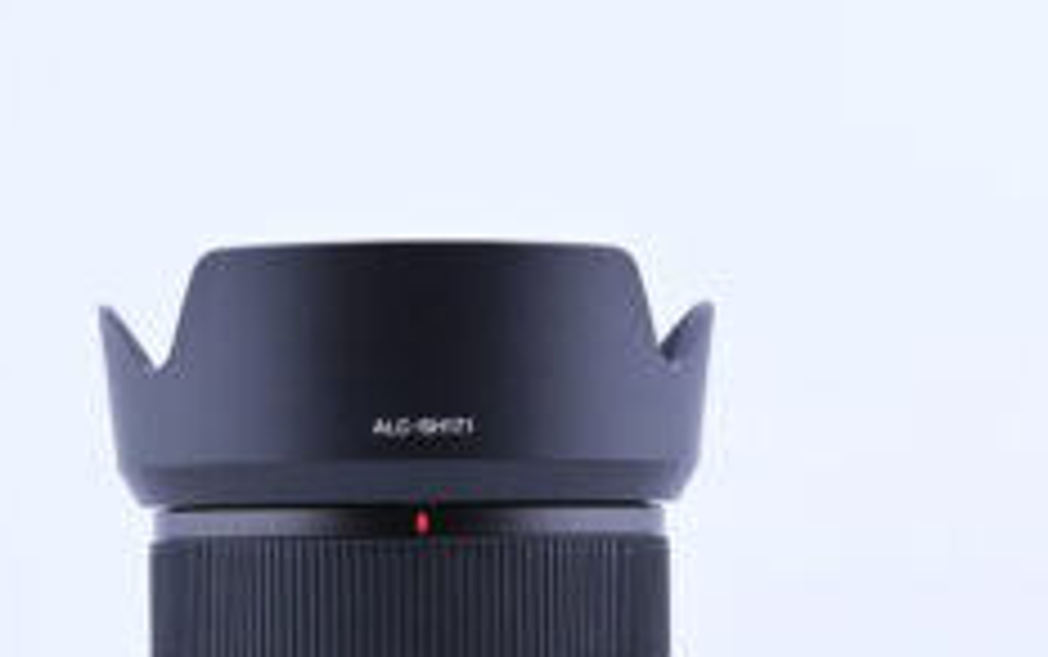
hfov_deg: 22.5
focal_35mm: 92
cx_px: 441
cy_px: 628
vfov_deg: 14.1
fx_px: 2630
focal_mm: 33
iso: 640
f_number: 11
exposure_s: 1/160
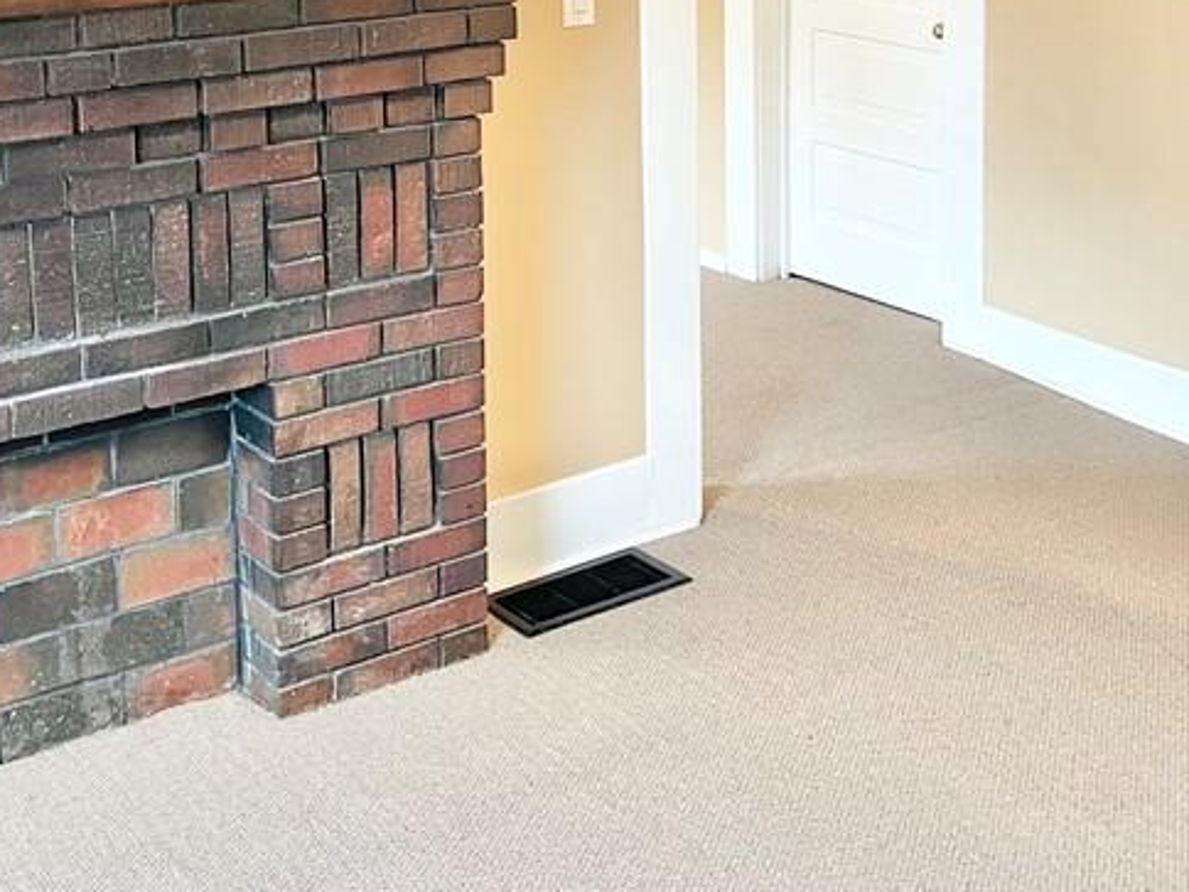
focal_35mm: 55
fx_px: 1889
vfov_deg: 25.3
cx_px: 563
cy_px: 7
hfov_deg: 34.9
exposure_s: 1/60
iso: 320
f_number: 1.6
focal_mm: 4.2
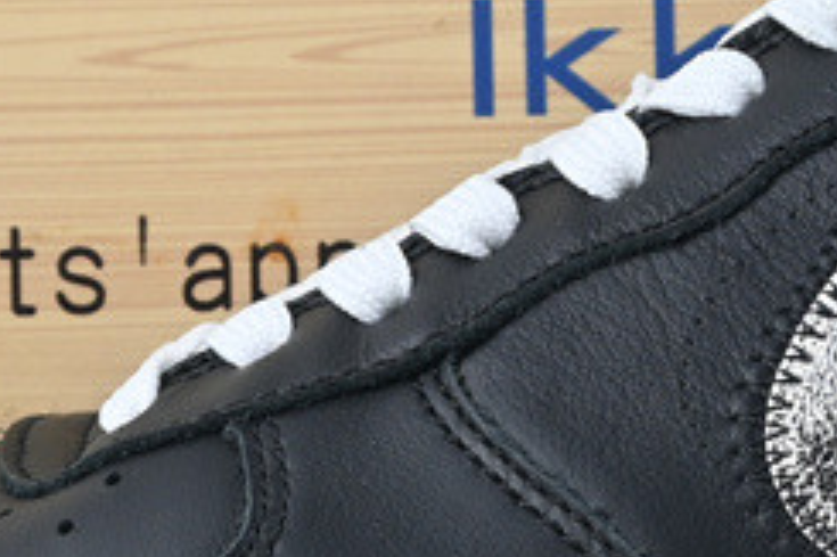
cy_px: 403
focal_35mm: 206
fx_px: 4786
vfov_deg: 6.7
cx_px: 635
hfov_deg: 10.0
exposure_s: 1/25
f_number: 7.1
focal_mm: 28
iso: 100
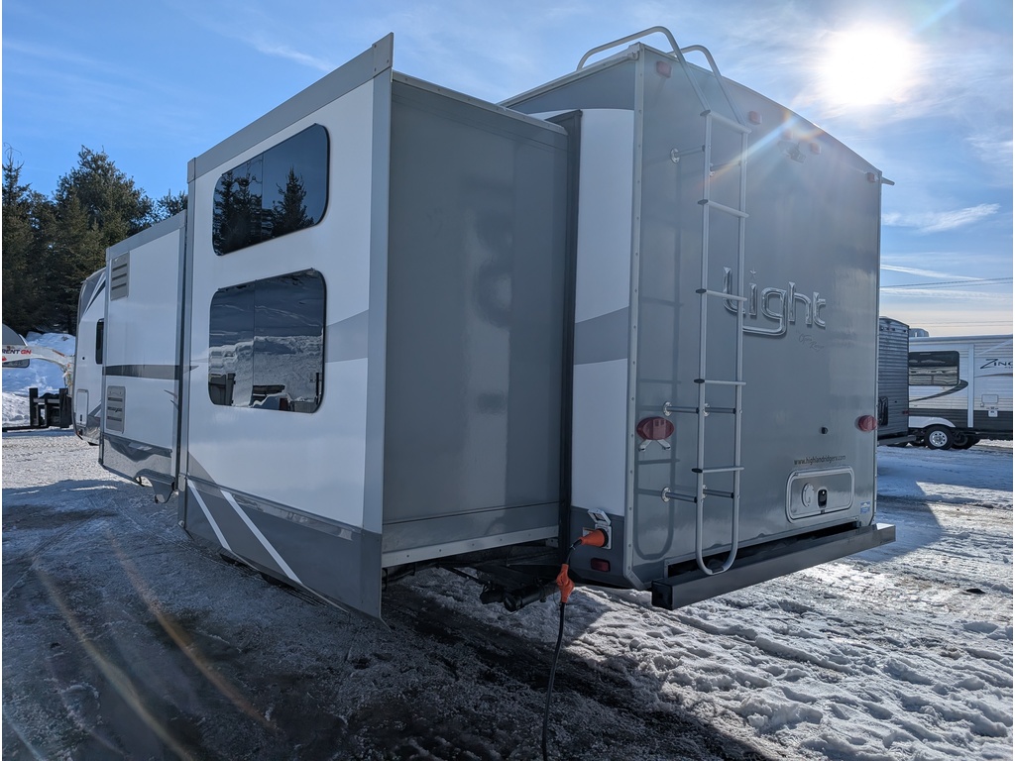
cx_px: 508
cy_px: 380
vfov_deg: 56.8
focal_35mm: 24
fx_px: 704
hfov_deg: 71.6
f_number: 1.68
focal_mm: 6.9
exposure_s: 1/3968
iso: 20
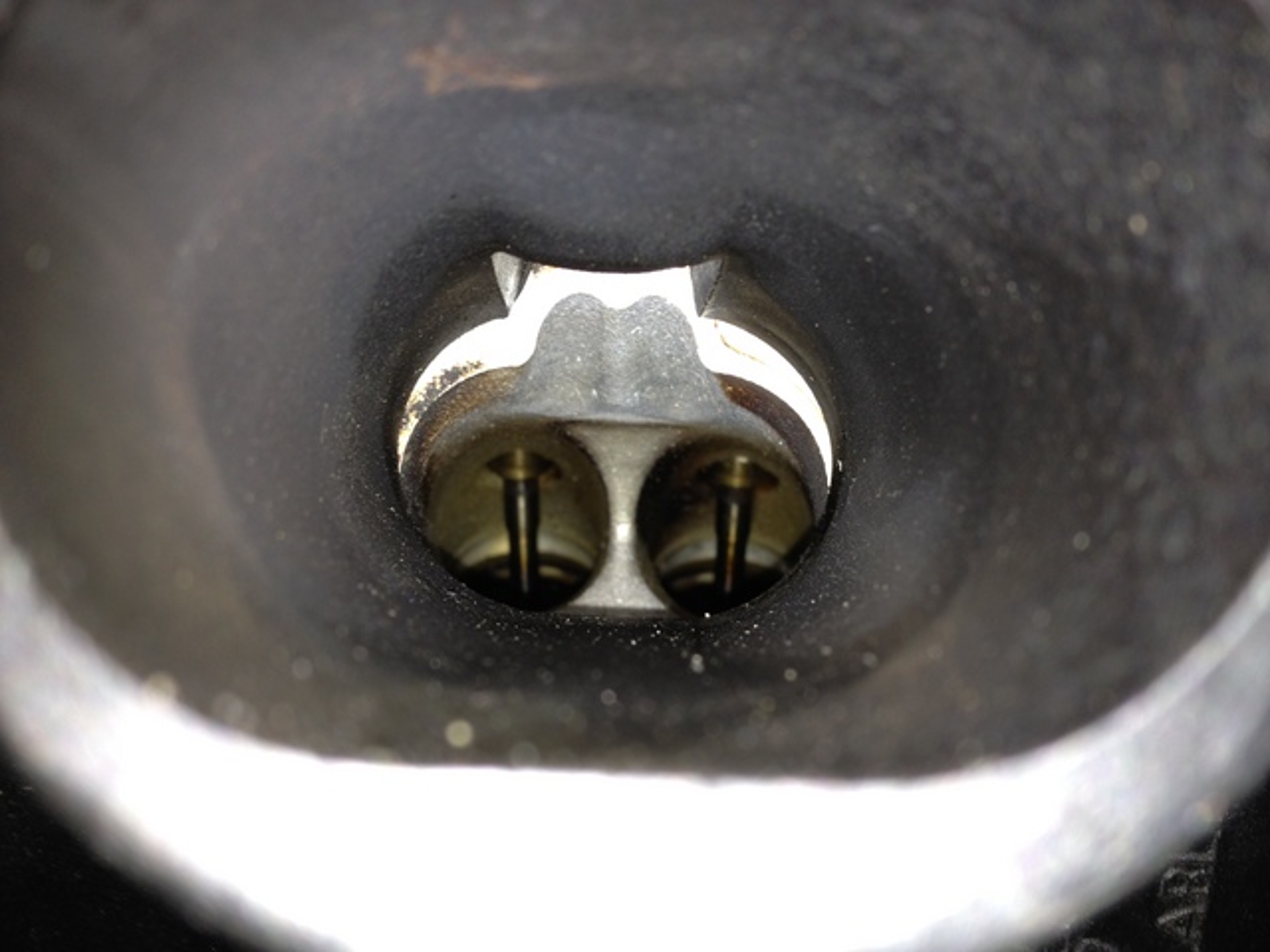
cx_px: 635
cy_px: 476
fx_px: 1284
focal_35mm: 35
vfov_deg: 40.7
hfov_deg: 52.6
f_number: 2.4
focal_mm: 4.28
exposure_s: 1/22
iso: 64
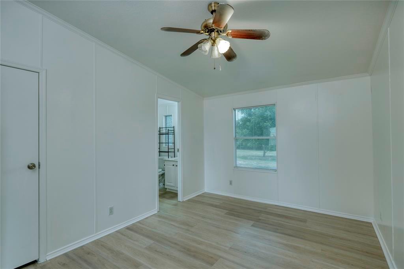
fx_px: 191
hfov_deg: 93.3
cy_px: 134
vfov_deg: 70.4
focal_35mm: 17
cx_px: 202
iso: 320
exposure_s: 1/20
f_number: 8
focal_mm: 11
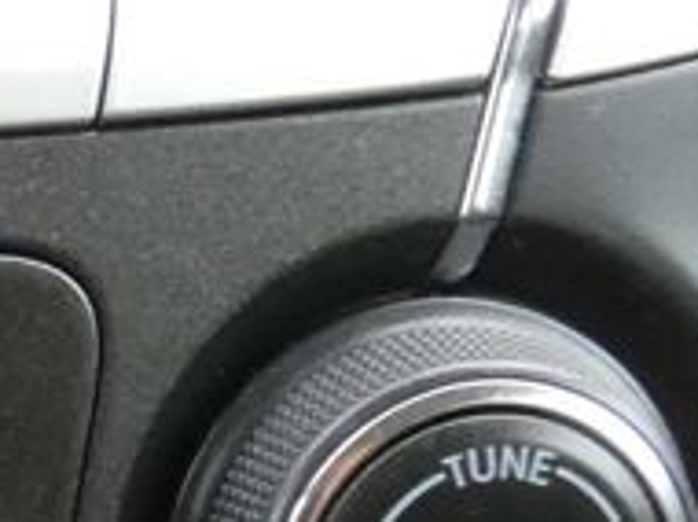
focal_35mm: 178
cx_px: -805
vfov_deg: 8.3
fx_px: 3585
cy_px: 573
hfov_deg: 10.1
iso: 800
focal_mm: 6
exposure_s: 1/80
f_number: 5.6
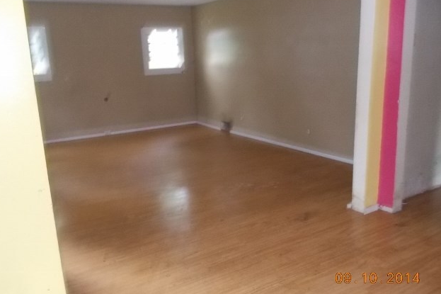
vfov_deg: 42.3
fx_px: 380
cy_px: 148
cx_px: 217
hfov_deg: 60.3
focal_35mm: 31
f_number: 3.3
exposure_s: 1/10
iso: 400
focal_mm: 4.1
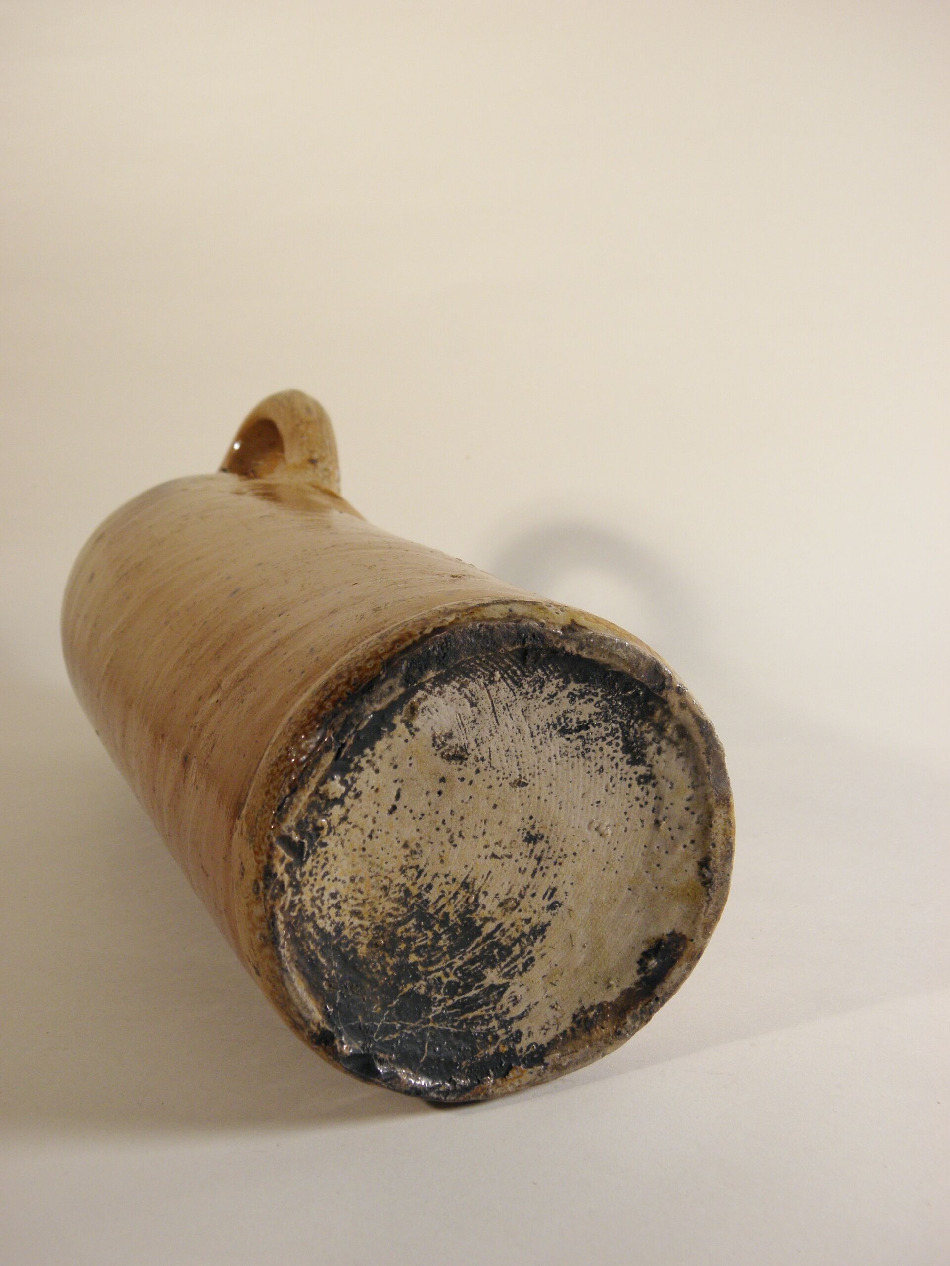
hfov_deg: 35.1
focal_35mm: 41
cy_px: 633
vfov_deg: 45.8
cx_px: 475
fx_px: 1500
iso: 125
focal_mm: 7.5
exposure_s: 1/40
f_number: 3.8
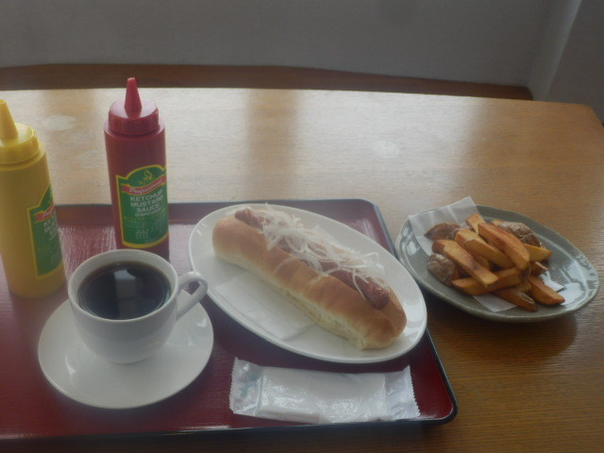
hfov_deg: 42.9
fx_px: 768
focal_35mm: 44
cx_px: 302
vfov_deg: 32.9
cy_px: 226
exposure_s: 1/50
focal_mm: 7.9
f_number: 4.2
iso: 80
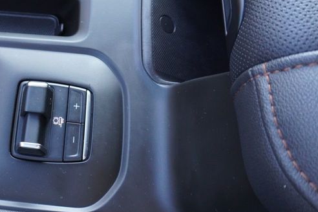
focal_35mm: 50
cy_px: 44
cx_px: 10
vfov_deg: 26.5
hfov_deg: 36.2
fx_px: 442
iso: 1000
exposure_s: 1/60
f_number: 4
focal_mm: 16
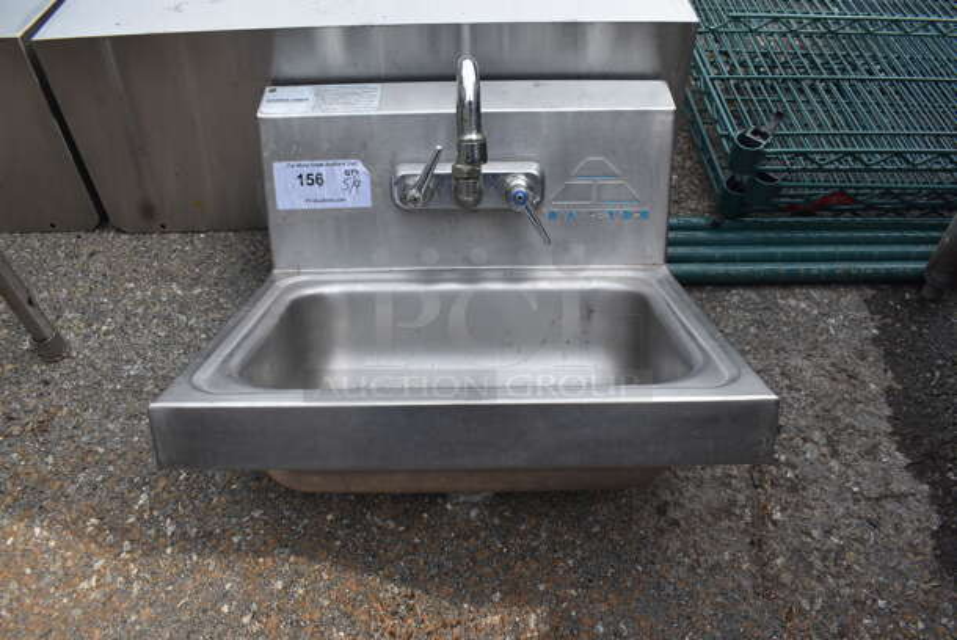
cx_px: 478
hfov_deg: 67.3
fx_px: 718
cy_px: 320
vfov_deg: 48.0
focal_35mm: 27
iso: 200
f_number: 7.1
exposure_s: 1/320
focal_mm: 18
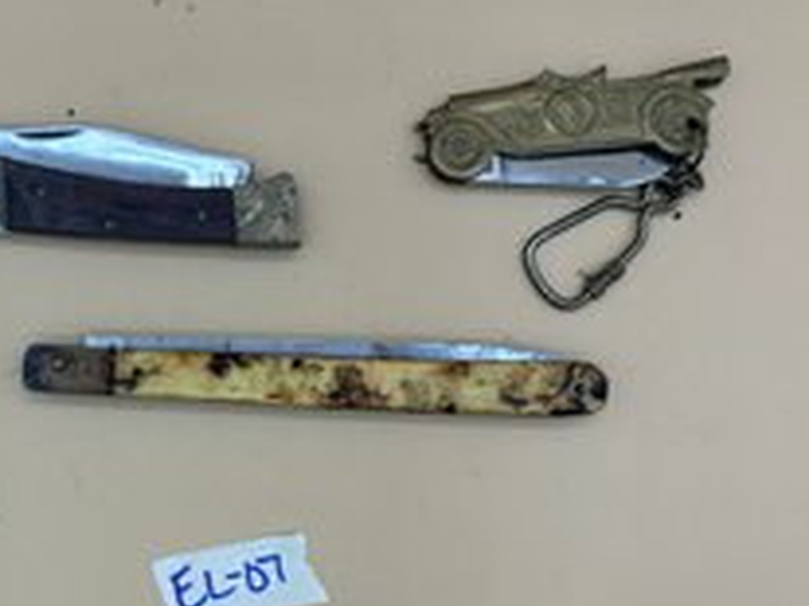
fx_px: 1004
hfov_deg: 43.0
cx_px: 244
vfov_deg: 33.5
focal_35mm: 43
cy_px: 354
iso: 50
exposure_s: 1/1080
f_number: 1.6
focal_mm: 5.96
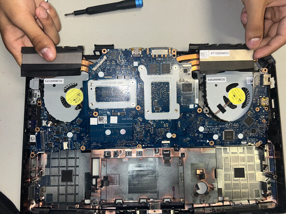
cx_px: 143
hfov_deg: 67.3
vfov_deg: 53.1
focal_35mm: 26
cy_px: 107
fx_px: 215
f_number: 1.5
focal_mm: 5.7
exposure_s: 1/59
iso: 32
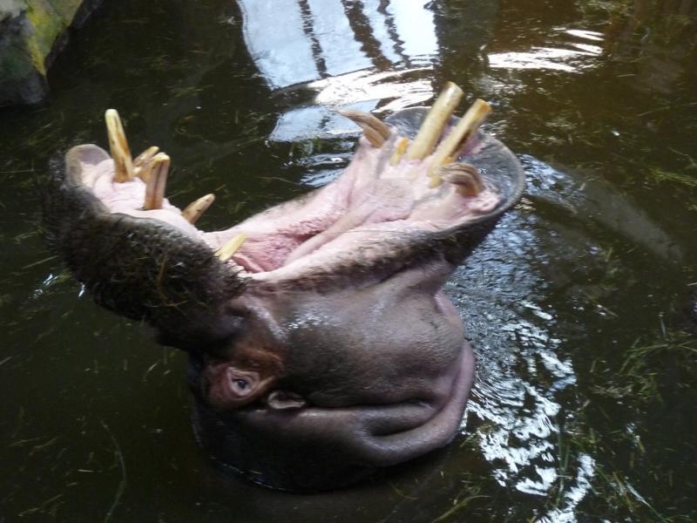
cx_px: 348
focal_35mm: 47
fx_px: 946
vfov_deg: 30.9
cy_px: 262
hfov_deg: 40.4
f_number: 3
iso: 320
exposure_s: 1/30
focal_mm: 6
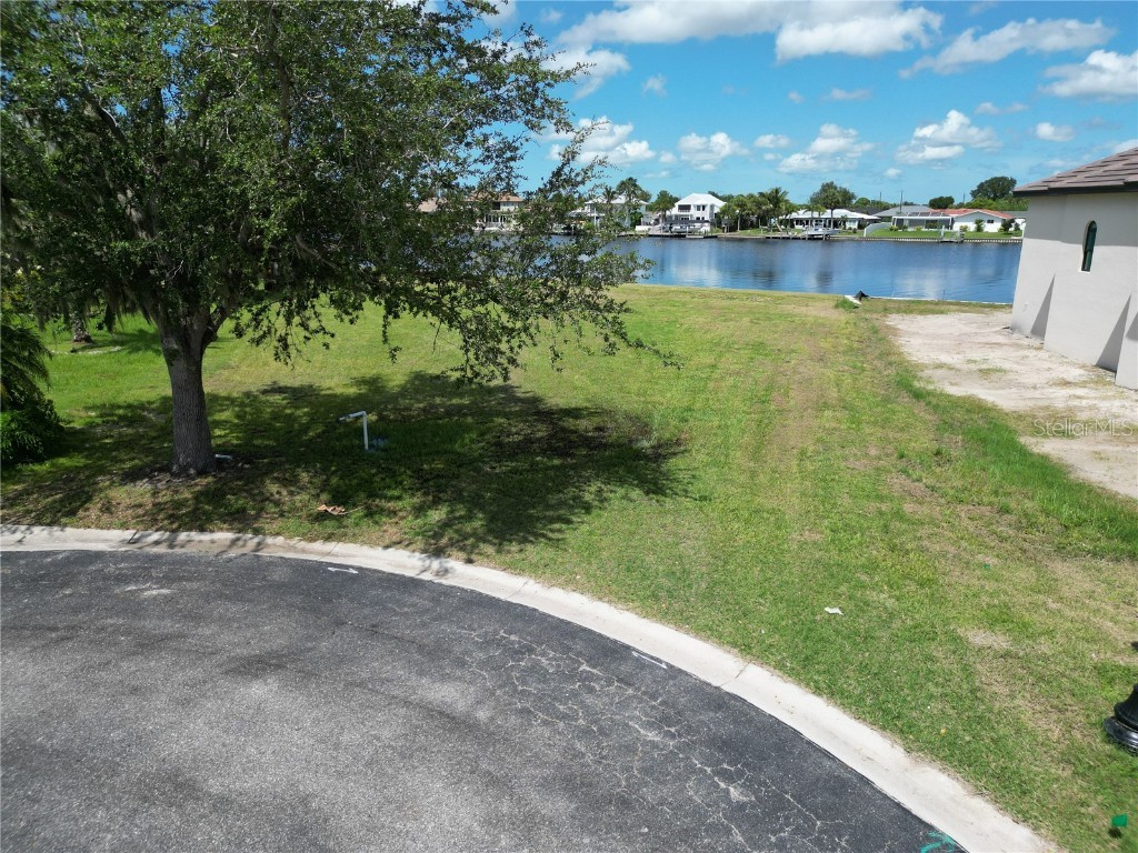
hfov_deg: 71.6
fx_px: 789
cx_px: 569
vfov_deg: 56.8
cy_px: 426
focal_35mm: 24
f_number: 1.7
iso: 120
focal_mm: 6.72
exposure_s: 1/3200
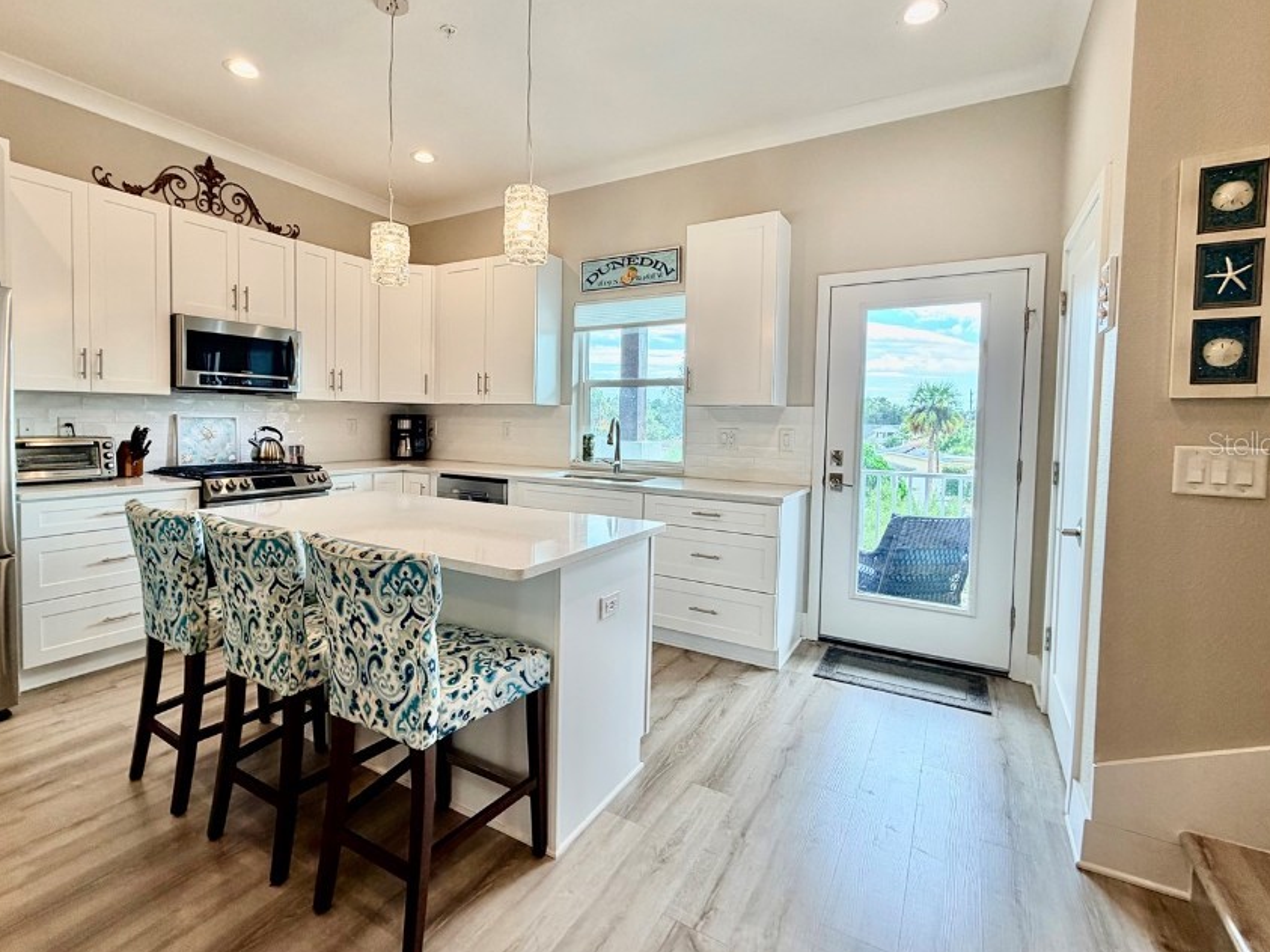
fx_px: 624
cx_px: 579
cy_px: 443
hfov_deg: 90.8
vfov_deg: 74.6
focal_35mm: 17
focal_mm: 2.22
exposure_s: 1/120
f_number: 2.2
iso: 100
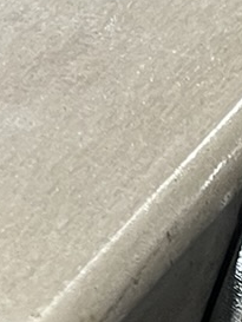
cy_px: 440
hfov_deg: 7.4
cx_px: 408
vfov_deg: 9.9
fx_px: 1816
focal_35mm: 195
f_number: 1.6
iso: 250
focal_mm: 5.1
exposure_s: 1/60
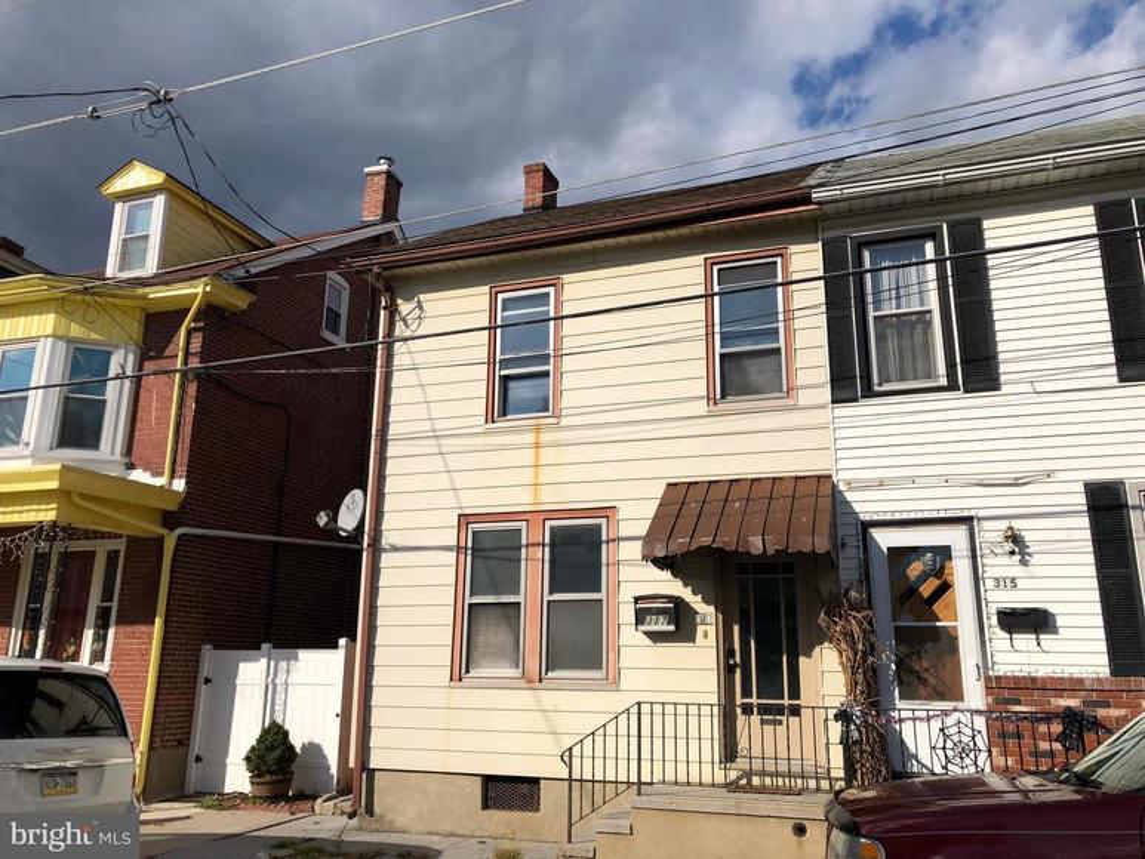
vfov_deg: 49.8
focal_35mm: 28
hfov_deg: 63.4
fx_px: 926
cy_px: 430
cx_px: 572
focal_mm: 3.99
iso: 20
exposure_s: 1/4000
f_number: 1.8
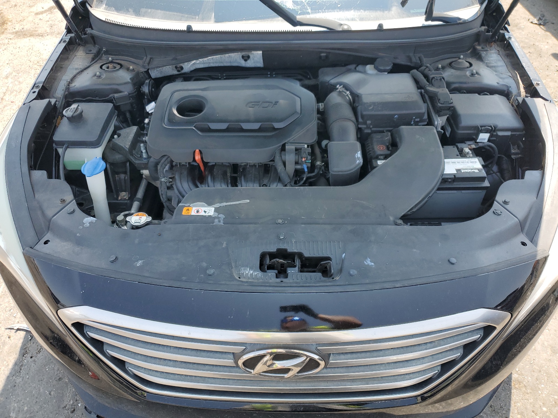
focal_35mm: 26
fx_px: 419
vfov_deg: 53.1
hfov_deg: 67.3
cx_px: 279
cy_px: 209
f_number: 1.5
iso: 50
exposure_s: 1/625
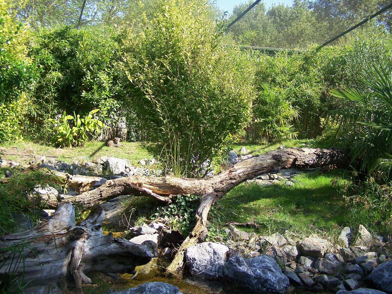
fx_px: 430
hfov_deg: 49.0
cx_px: 196
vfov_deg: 37.7
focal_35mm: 38
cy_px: 147
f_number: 2.8
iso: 64
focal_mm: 6.3
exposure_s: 1/200
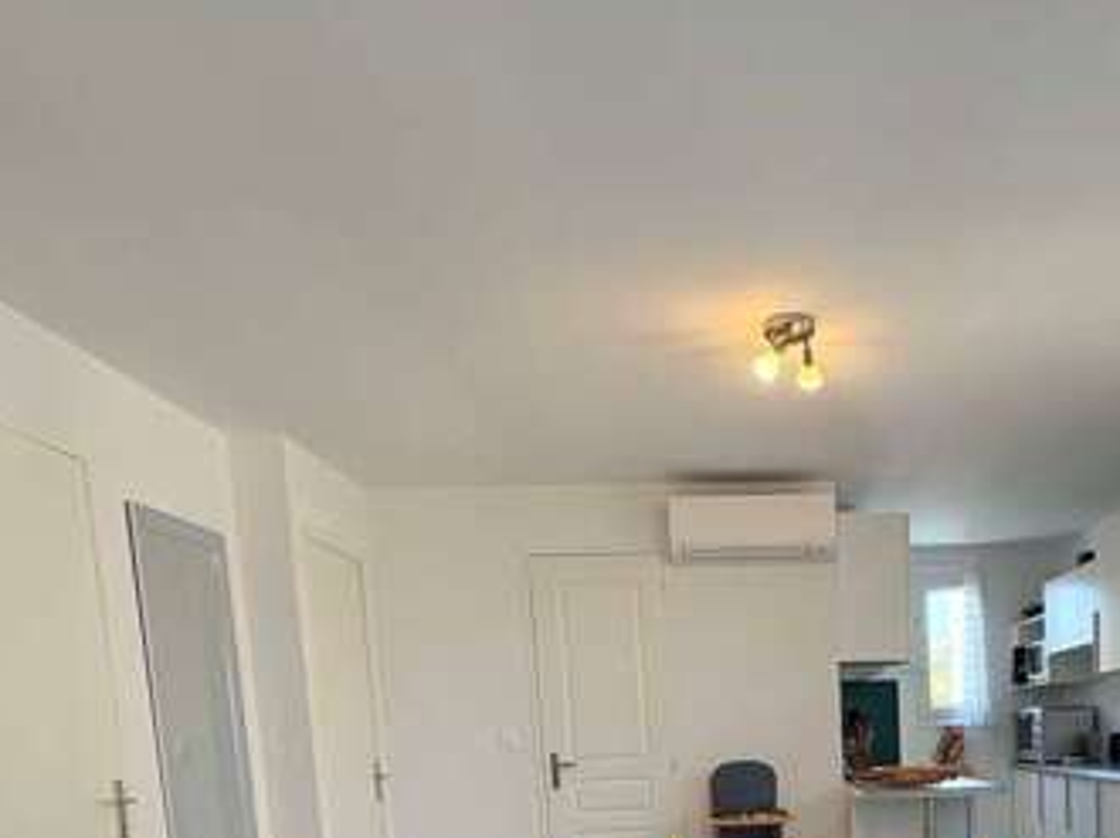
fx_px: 938
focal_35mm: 29
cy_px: 835
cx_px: 820
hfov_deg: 58.9
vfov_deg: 41.9
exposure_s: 1/108
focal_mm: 2.22
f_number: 2.2
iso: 80
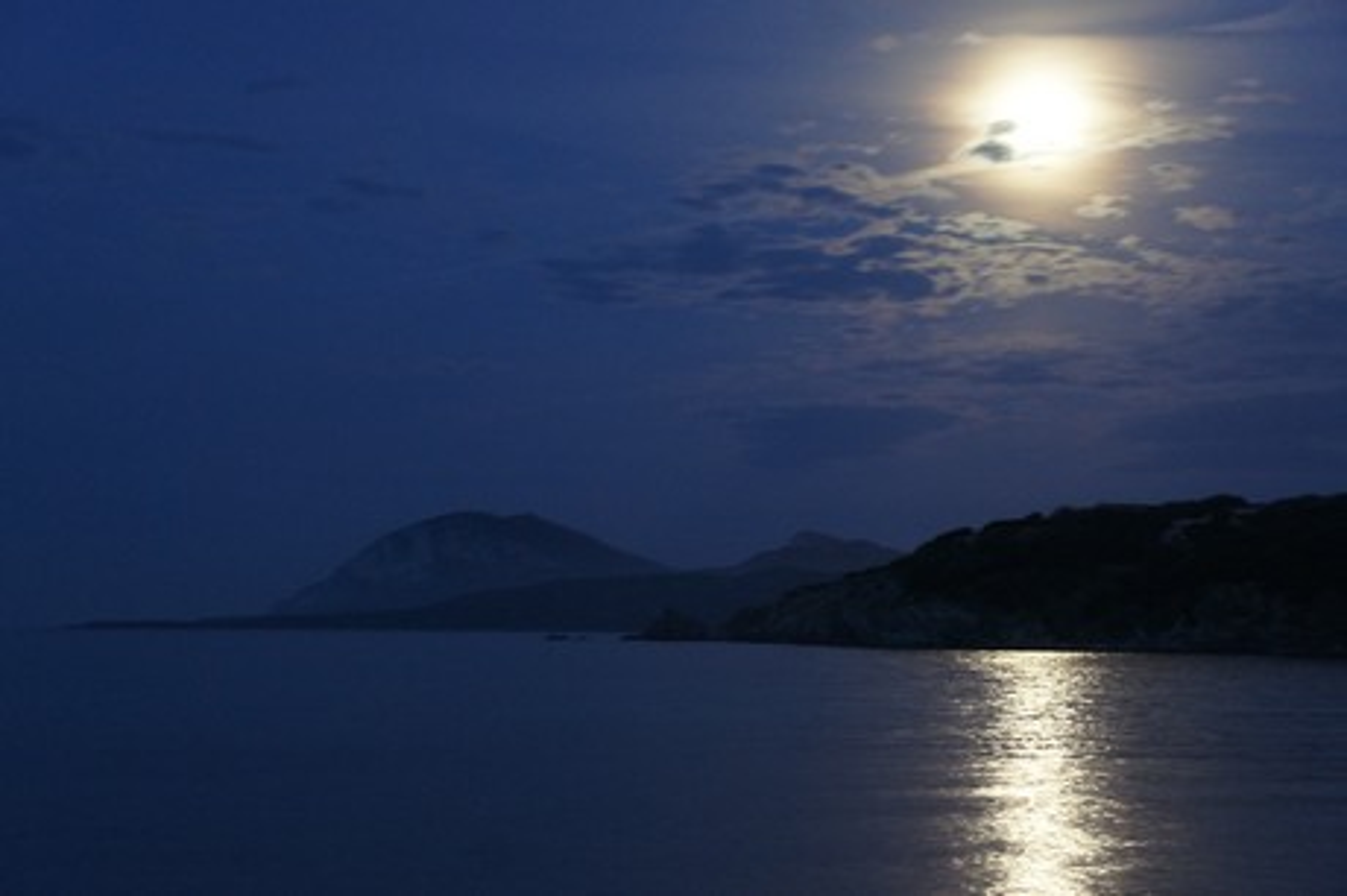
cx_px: 674
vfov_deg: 16.5
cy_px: 448
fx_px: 3085
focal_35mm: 82
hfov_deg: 24.6
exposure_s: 1/2
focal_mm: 55
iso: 1600
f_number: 5.6
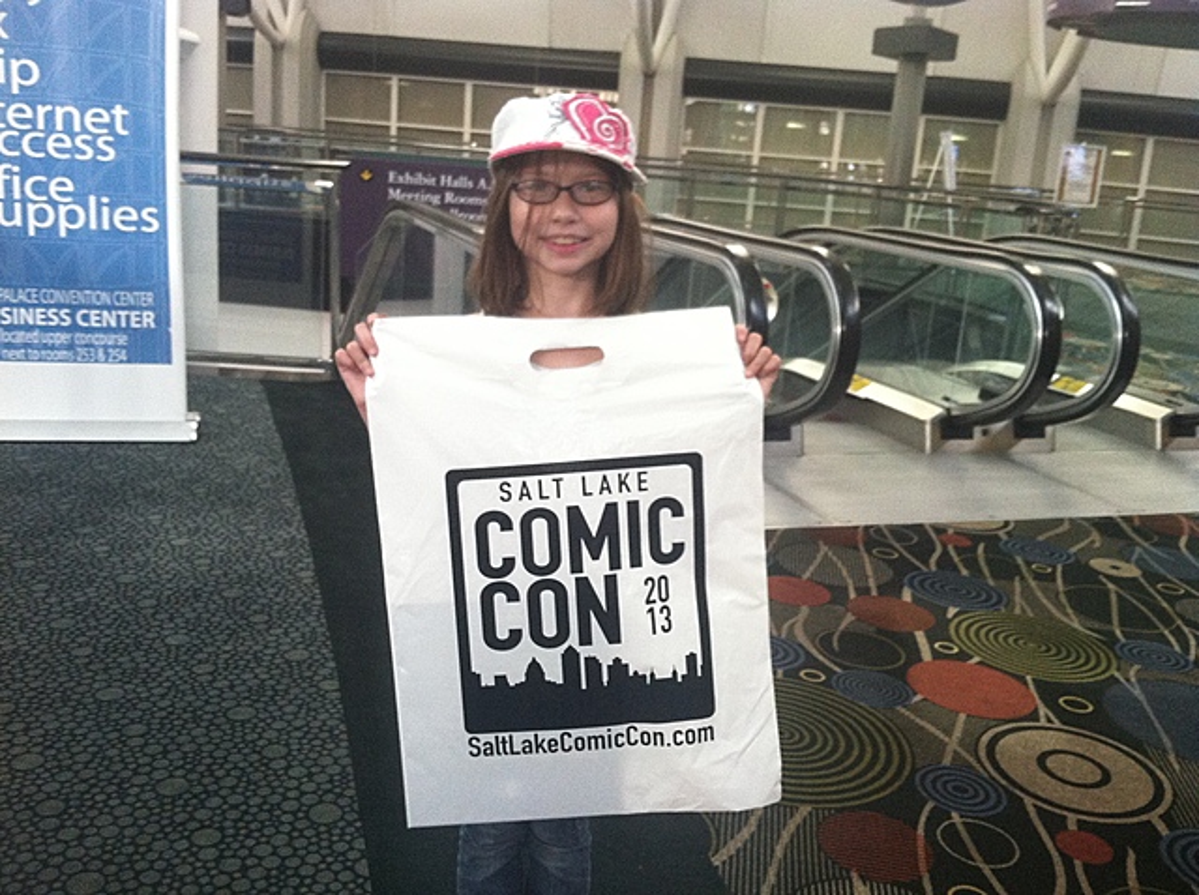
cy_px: 448
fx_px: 1210
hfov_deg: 52.7
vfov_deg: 40.6
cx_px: 600
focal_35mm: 35
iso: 160
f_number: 2.8
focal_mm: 3.85
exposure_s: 1/15
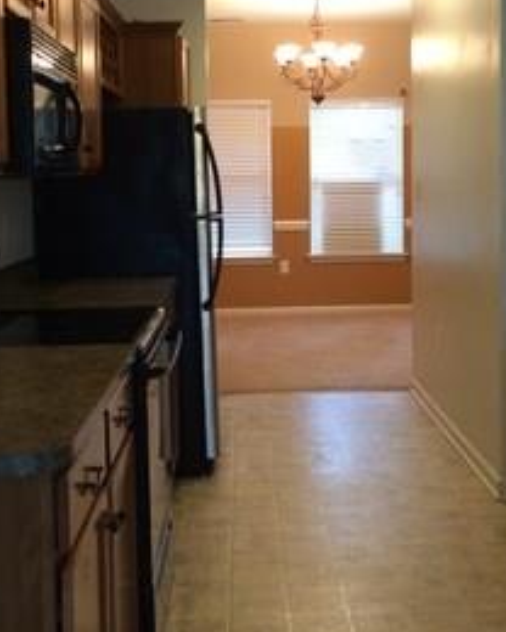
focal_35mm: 54
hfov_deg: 28.1
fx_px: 1011
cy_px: 243
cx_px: 272
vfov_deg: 34.6
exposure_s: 1/30
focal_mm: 4.12
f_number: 2.2
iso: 200
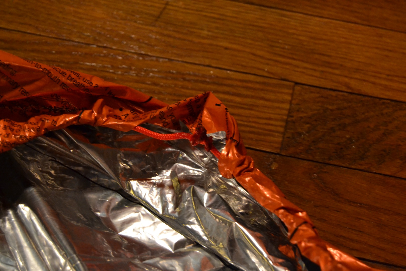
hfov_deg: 24.6
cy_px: 136
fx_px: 930
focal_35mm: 82
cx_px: 203
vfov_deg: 16.6
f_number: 5.6
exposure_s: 1/60
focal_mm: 55
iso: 2800
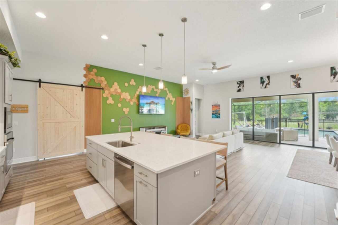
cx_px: 169
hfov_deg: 104.3
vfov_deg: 81.1
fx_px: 131
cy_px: 112
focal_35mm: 14
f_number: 8
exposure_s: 1/8
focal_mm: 14
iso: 200
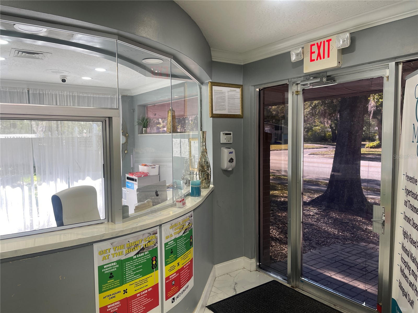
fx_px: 302
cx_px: 209
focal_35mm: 25
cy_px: 156
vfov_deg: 54.9
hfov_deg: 69.4
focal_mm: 5.1
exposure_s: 1/120
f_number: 1.6
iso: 80
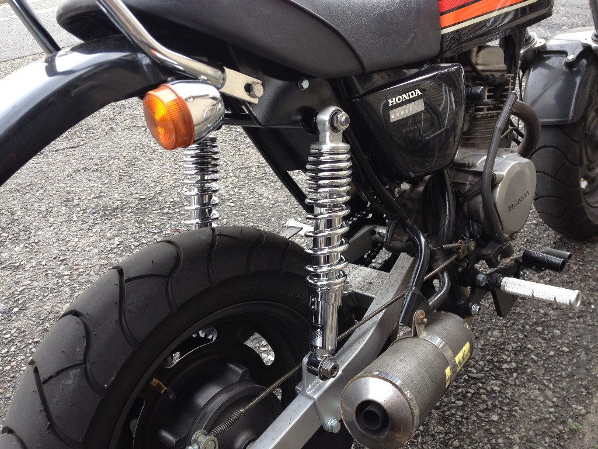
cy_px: 224
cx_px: 299
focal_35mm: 35
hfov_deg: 52.6
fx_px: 605
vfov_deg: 40.7
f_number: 2.4
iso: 64
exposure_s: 1/150
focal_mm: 4.28
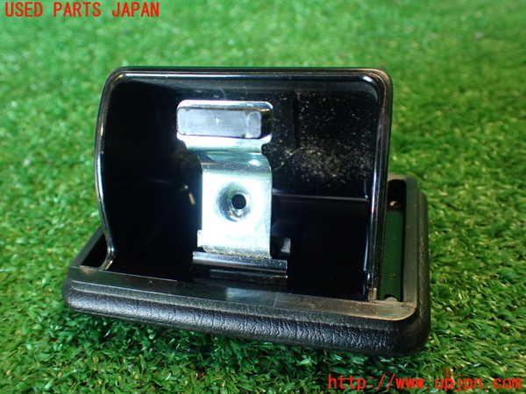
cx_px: 263
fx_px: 486
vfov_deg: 44.2
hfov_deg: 56.8
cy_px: 197
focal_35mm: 32
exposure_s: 1/30
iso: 250
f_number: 2.4
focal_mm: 5.79
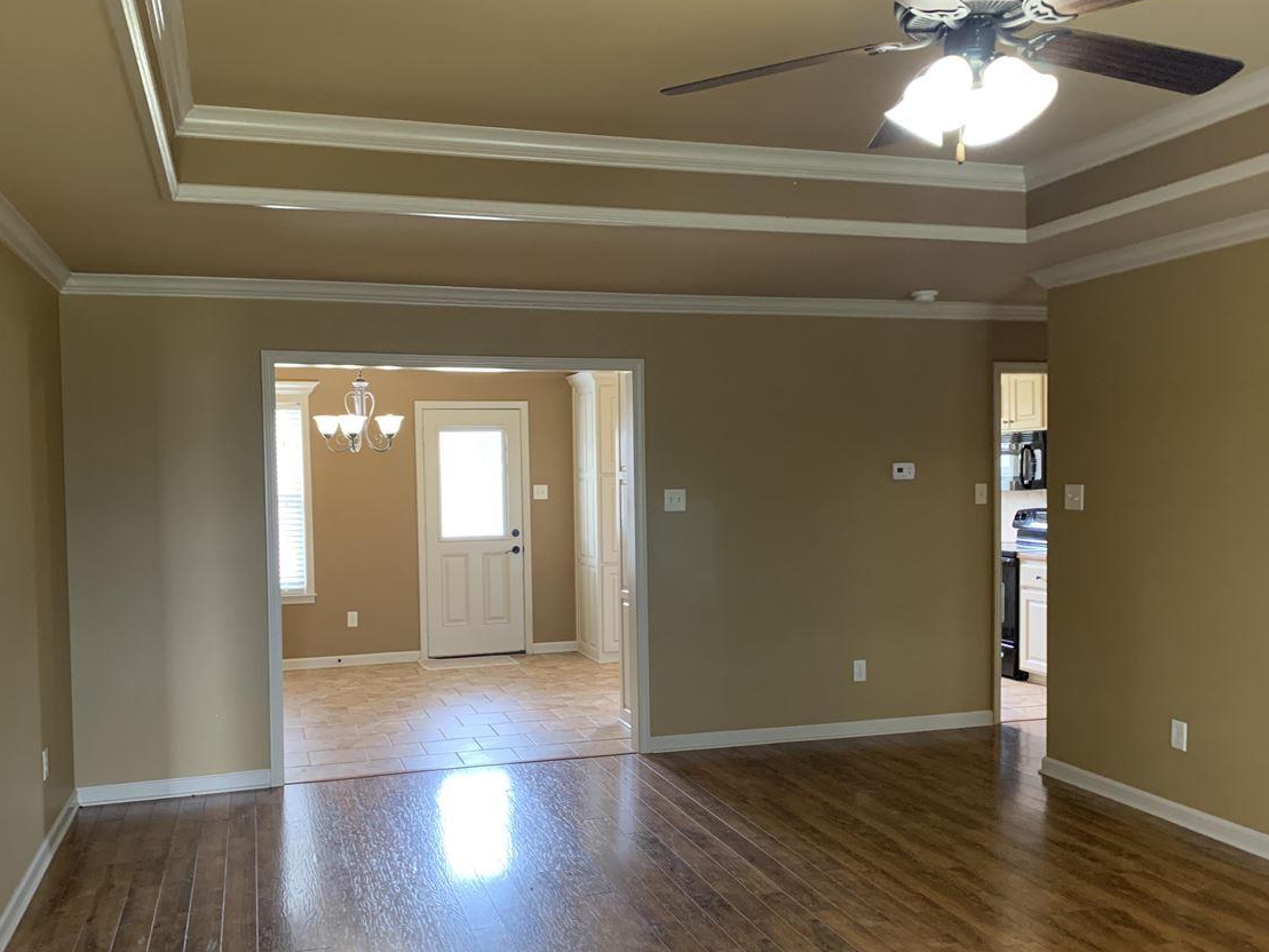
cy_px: 503
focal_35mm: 30
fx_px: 1100
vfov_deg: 46.8
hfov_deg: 59.9
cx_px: 601
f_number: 1.8
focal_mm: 4.25
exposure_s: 1/60
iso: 250
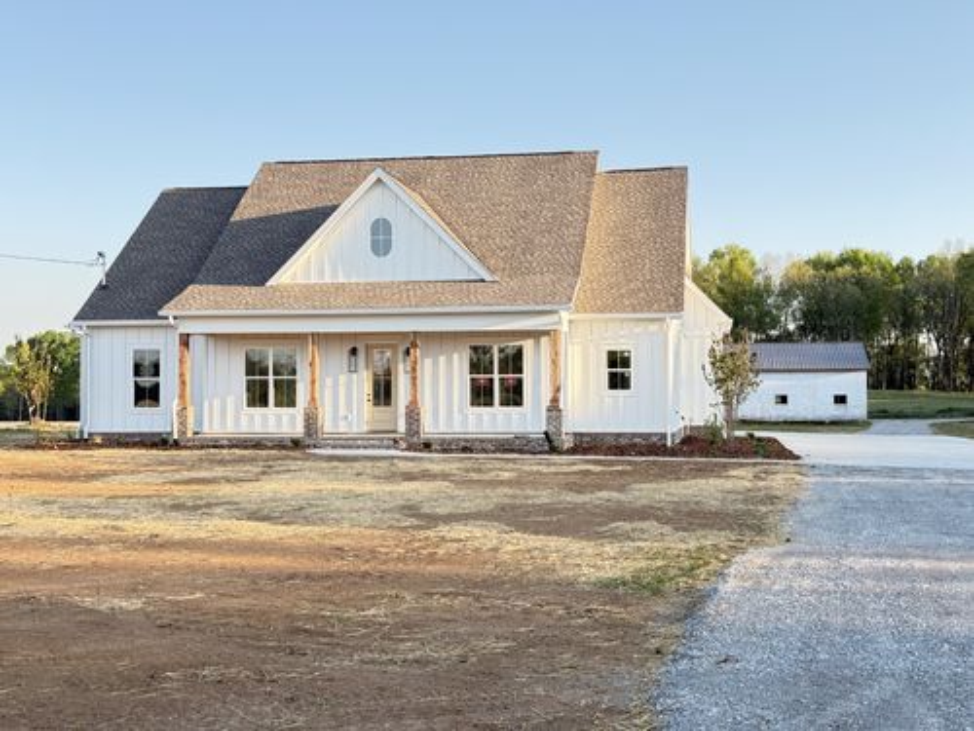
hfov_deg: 39.7
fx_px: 1351
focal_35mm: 48
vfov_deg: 30.3
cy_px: 366
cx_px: 487
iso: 80
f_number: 1.78
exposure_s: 1/484
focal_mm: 6.76
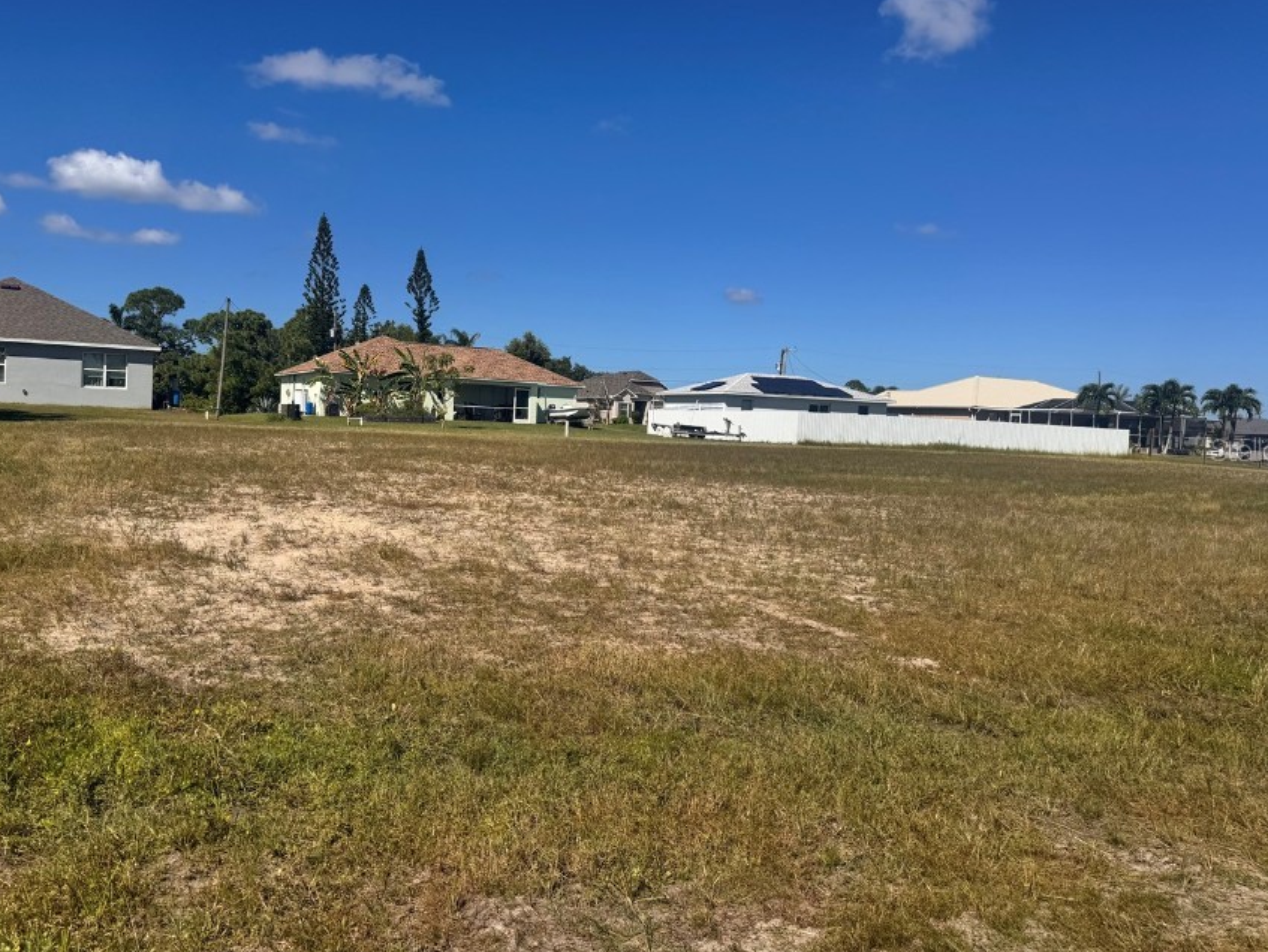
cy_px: 449
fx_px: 1063
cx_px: 585
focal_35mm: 29
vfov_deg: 48.2
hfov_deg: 61.6
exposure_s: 1/9009
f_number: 1.78
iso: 80
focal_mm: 6.76
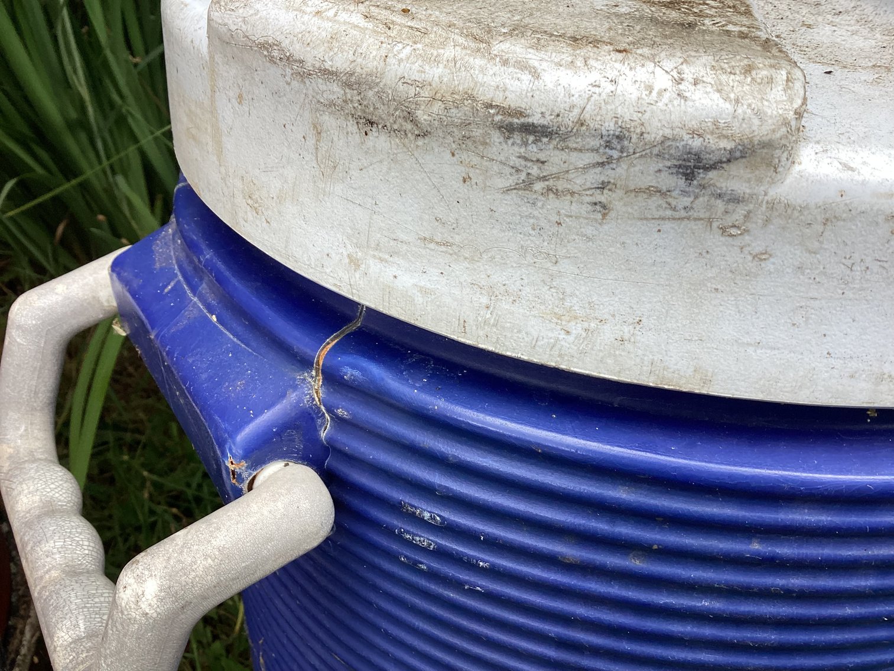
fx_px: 801
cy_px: 336
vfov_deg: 45.4
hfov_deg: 58.3
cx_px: 447
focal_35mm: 31
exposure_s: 1/120
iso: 40
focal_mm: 3.3
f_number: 2.4
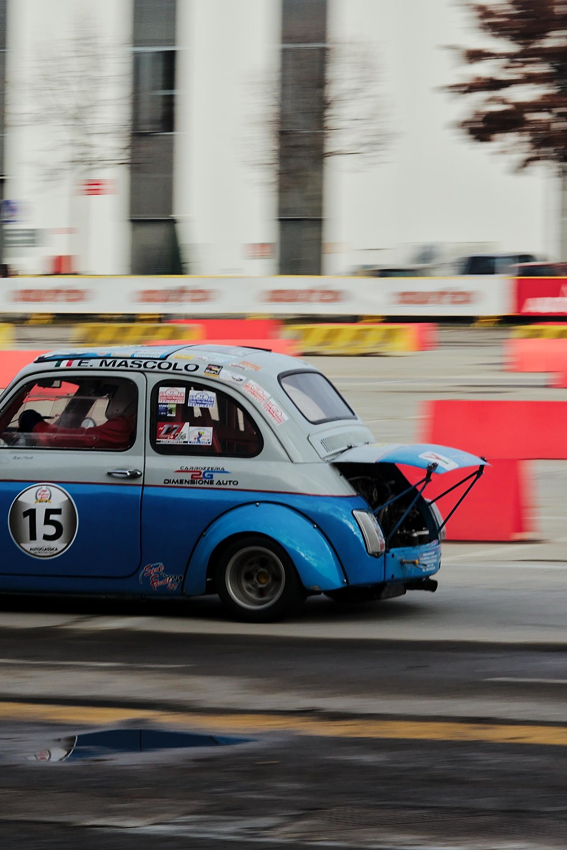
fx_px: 4531
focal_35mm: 192
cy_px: 425
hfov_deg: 7.1
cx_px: -14
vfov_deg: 10.7
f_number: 14
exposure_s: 1/200
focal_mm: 85
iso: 320
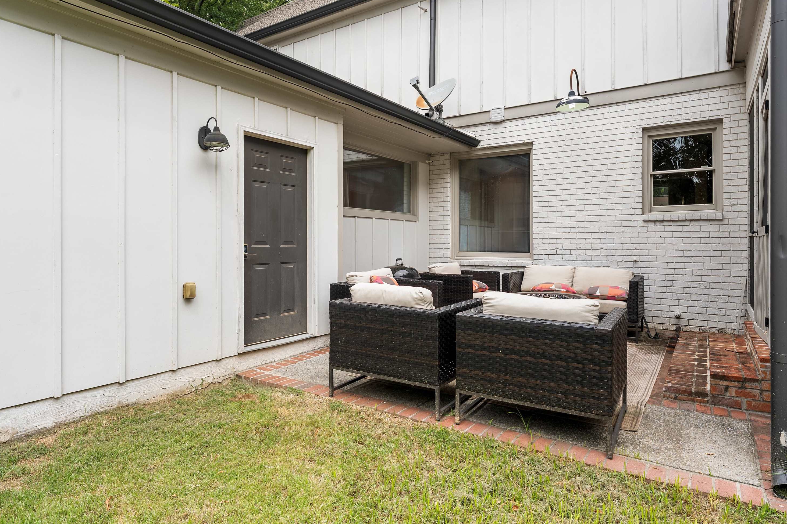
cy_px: 252
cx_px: 410
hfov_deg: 81.2
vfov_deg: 59.5
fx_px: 459
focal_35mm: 21
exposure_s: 1/50
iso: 200
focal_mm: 20
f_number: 7.1
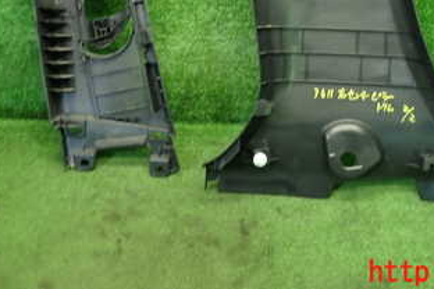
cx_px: 266
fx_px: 603
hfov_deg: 39.4
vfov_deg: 25.2
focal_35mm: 50
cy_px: -22
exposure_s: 1/30
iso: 200
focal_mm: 4.5
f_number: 2
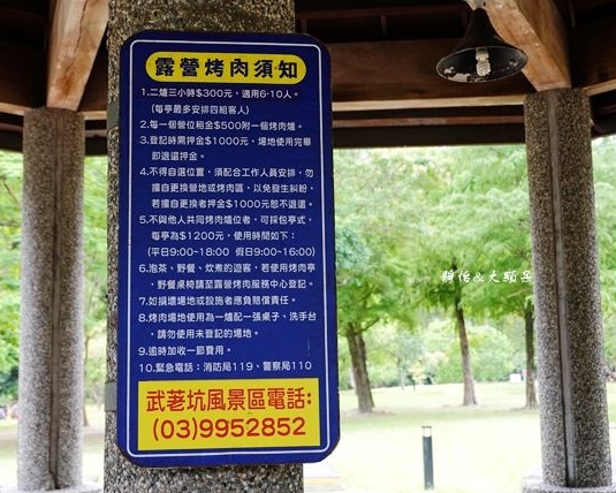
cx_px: 288
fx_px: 893
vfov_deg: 30.8
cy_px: 247
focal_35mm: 49
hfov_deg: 38.0
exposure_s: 1/50
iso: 400
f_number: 4
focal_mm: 15.9
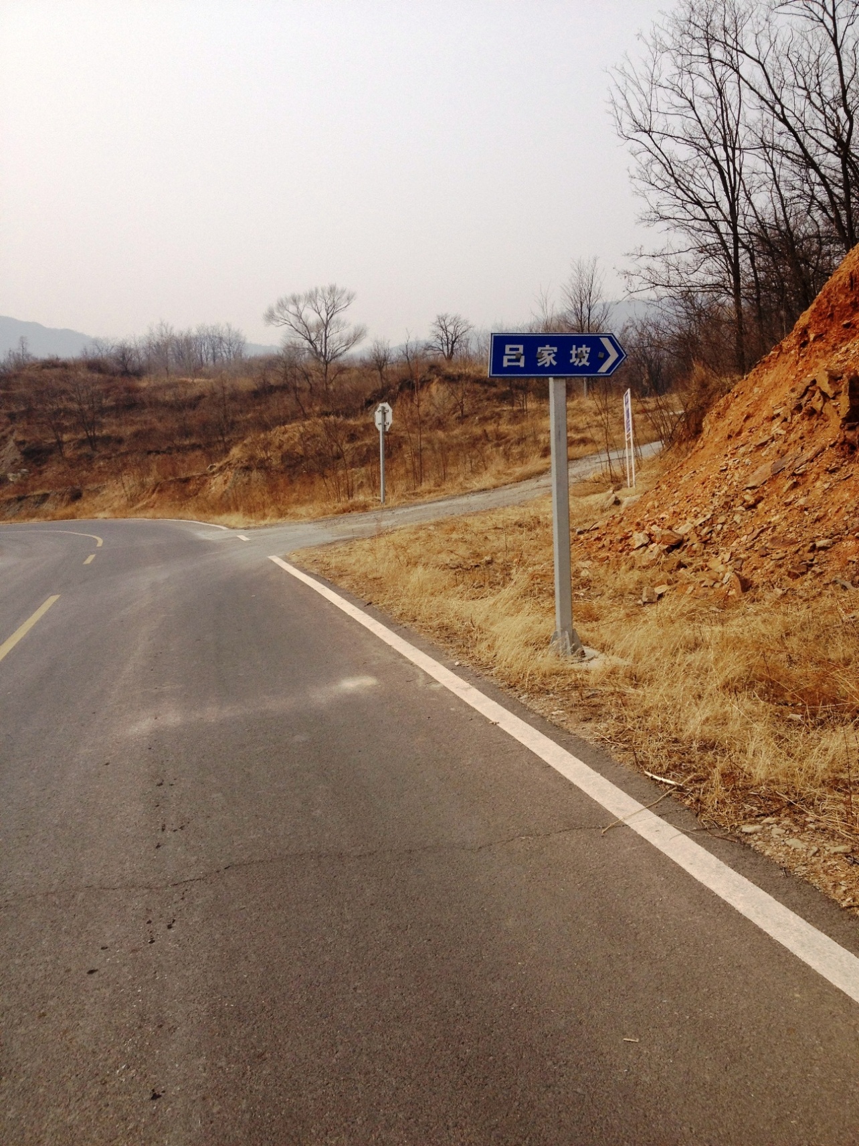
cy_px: 573
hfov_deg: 40.7
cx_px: 430
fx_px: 1158
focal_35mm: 35
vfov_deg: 52.6
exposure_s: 1/1842
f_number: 2.4
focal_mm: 4.28
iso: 64
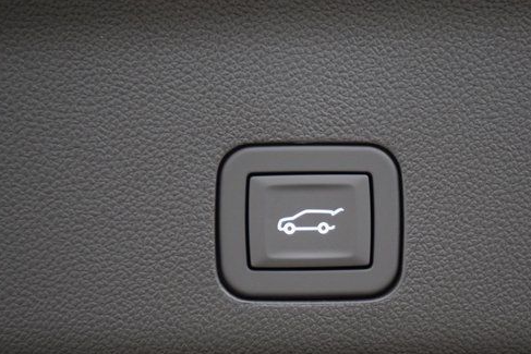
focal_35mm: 138
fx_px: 2036
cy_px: 213
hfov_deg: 14.8
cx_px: 321
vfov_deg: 9.9
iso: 1600
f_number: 2.8
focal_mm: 70
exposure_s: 1/20
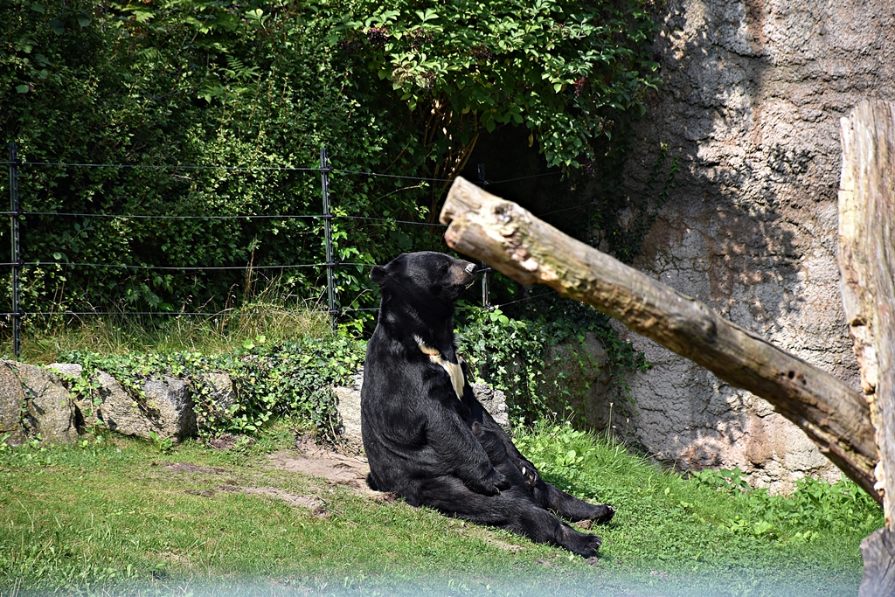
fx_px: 5221
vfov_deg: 6.5
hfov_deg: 9.8
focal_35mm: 210
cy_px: 298
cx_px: 448
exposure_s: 1/500
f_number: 5.6
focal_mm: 140
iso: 280
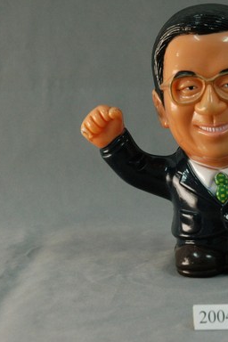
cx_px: 222
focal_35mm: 125
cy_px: 154
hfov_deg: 10.9
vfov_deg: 16.4
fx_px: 1187
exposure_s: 1/25
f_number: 7.1
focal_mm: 50
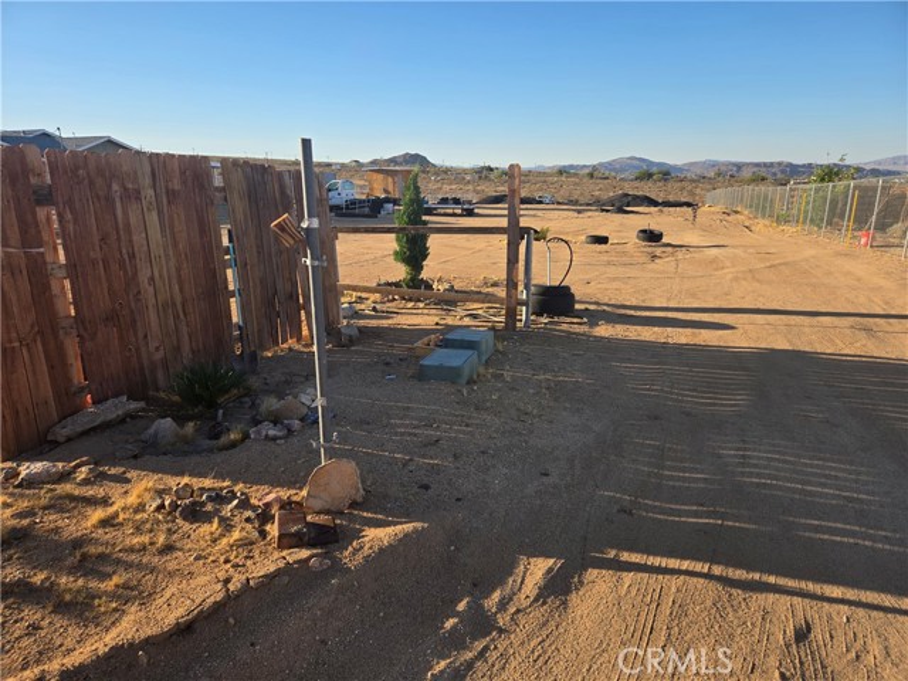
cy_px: 340
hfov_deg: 73.9
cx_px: 454
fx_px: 603
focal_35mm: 23
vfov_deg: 58.9
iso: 25
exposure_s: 1/942
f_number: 1.8
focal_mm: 5.4
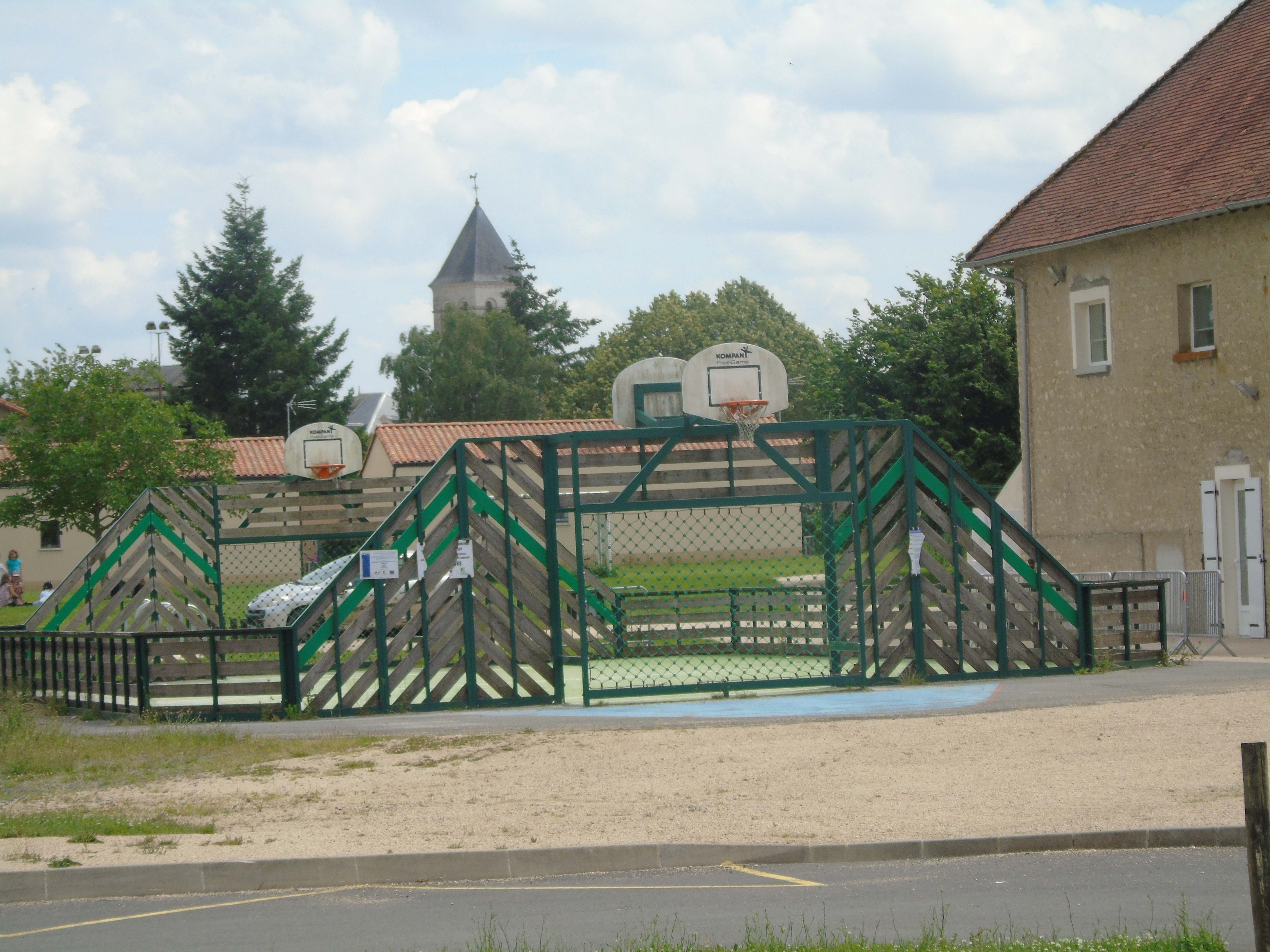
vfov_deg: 10.4
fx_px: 5210
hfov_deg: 13.9
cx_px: 635
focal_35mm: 142
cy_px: 476
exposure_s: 1/500
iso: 80
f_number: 4.7
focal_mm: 25
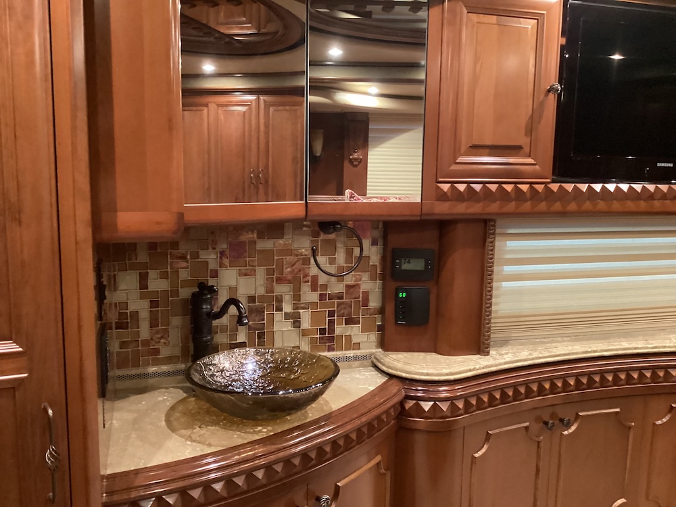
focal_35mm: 31
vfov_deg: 45.4
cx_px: 338
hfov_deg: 58.4
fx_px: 605
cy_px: 254
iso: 640
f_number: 2.4
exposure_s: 1/30
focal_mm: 3.3
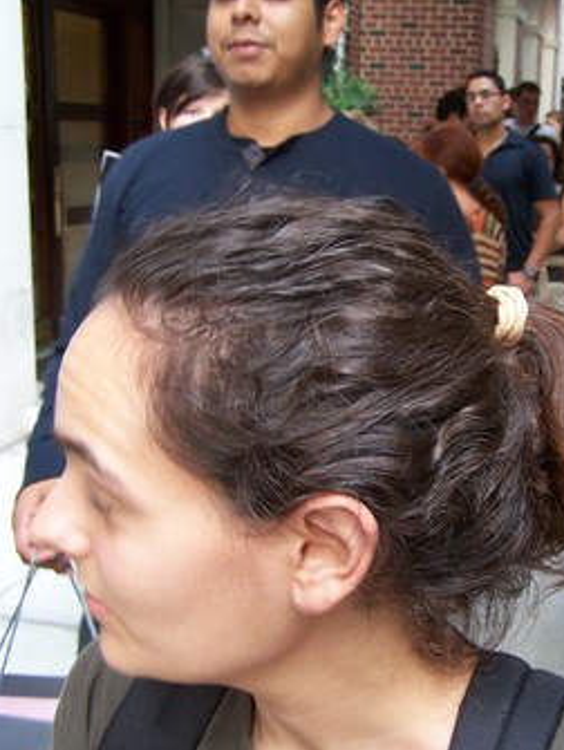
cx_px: 450
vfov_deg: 37.5
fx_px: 1106
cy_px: 376
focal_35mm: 51
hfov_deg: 28.0
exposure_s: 1/30
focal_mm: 6.3
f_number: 2.8
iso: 140
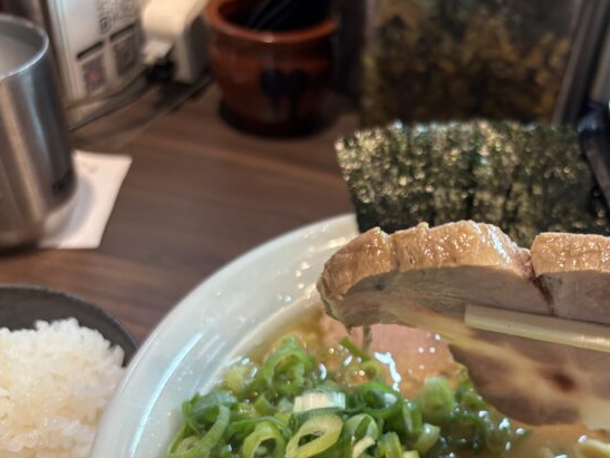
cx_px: 434
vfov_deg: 37.2
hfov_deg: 47.7
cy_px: 321
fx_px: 670
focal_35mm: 38
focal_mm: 5.96
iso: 200
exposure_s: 1/50
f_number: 1.6
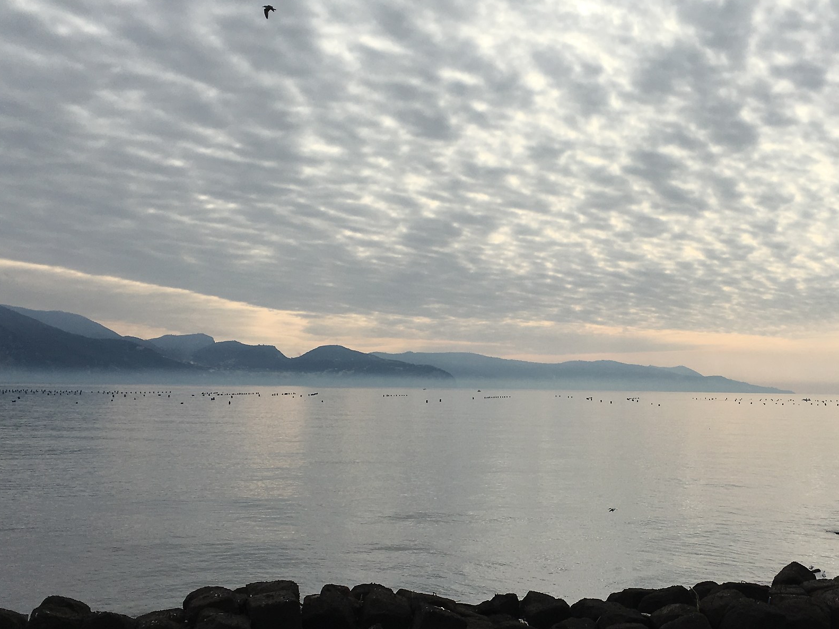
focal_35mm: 44
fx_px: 1066
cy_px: 378
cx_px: 529
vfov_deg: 32.8
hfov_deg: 42.6
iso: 25
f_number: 2.2
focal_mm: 4.15
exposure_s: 1/3205
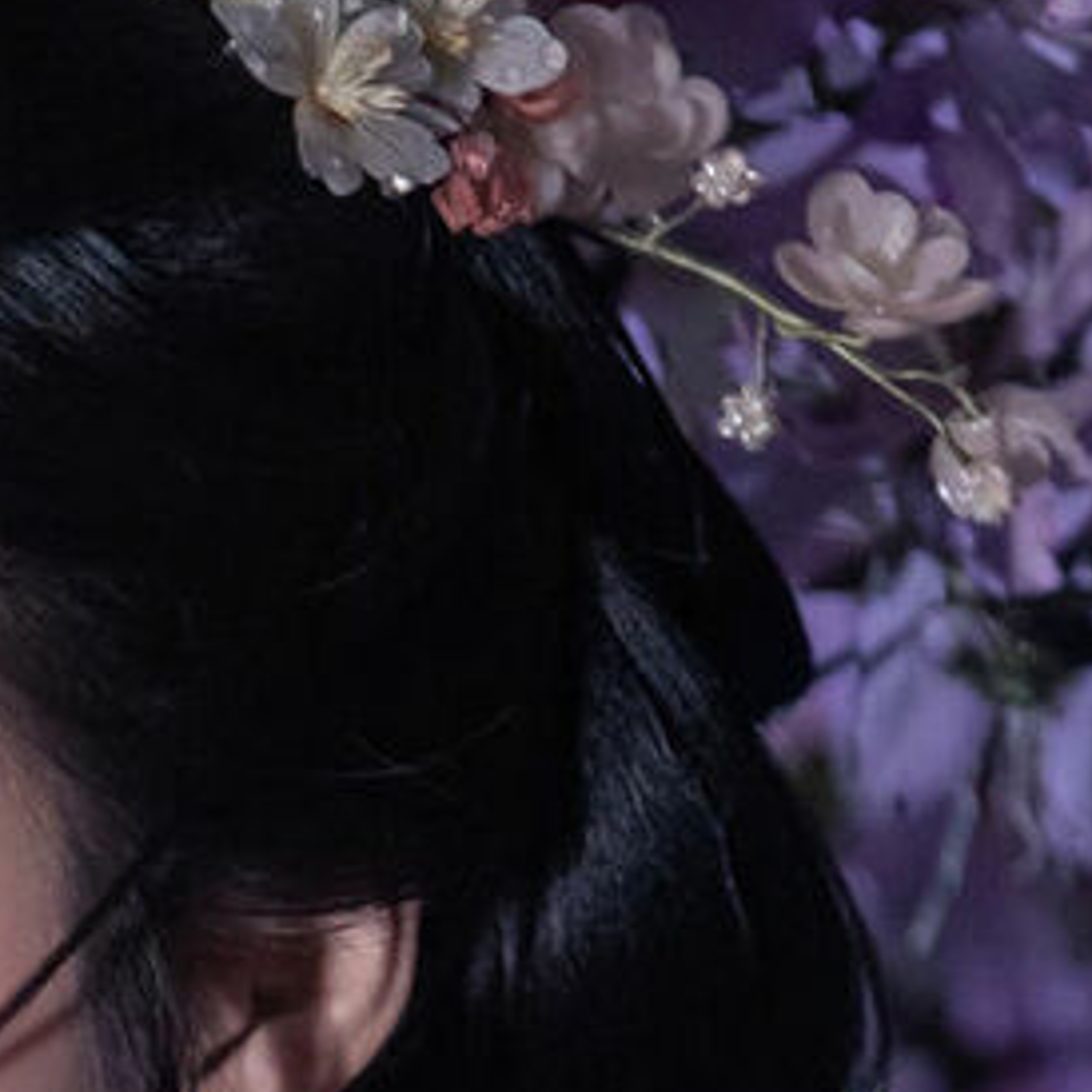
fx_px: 32228
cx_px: -857
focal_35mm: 903
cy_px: 1740
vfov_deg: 1.9
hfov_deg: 1.9
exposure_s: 1/250
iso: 2500
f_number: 2.8
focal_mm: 185
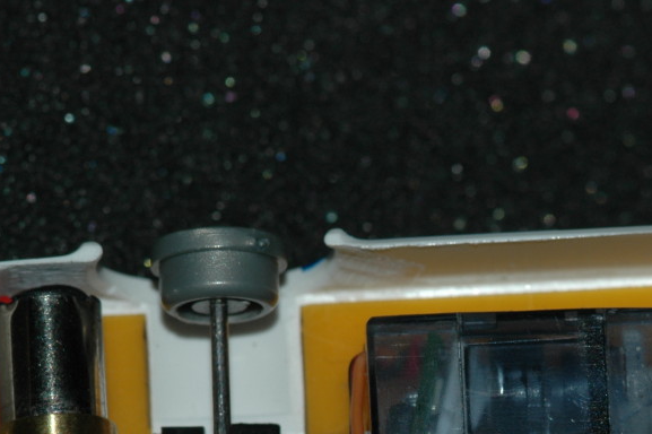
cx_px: 532
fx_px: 6319
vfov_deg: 3.9
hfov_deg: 5.9
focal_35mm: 349
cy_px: 472
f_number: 8
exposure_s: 1/60
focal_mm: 105
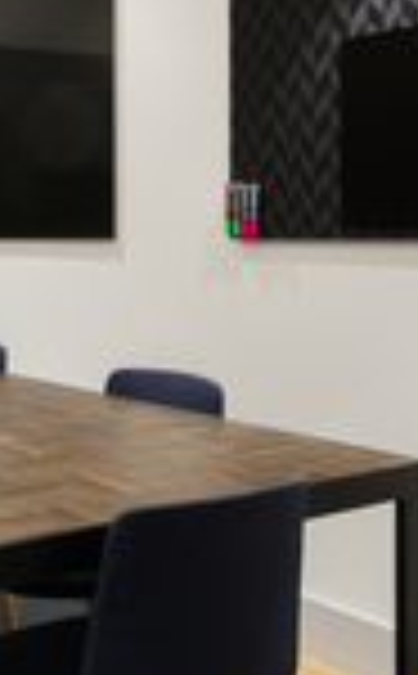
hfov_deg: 22.8
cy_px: 187
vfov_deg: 38.8
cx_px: -108
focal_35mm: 51
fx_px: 935
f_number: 8
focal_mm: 10
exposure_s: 1/1.25
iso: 100
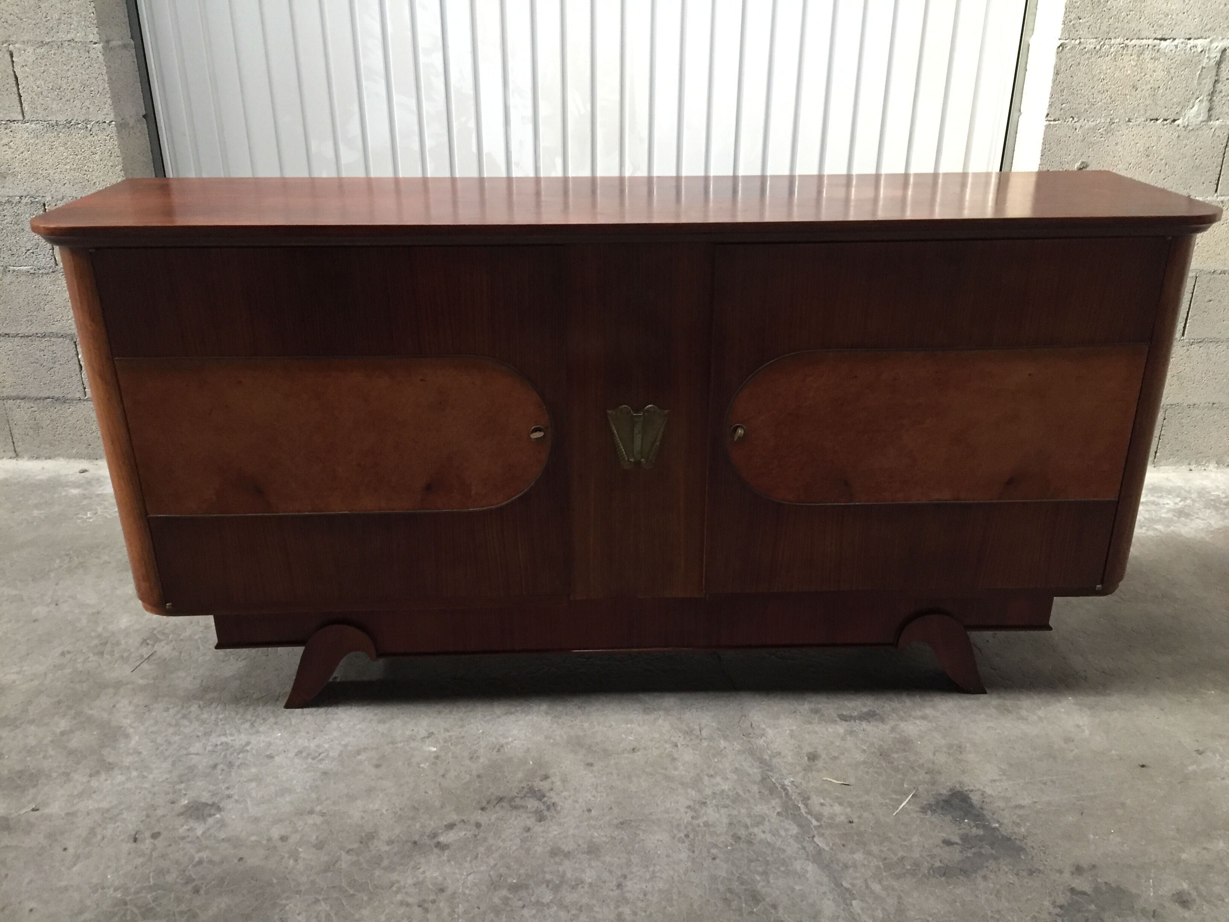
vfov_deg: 48.2
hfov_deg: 61.7
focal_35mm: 29
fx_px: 1030
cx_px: 614
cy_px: 461
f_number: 2.2
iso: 250
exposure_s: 1/33
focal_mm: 4.15
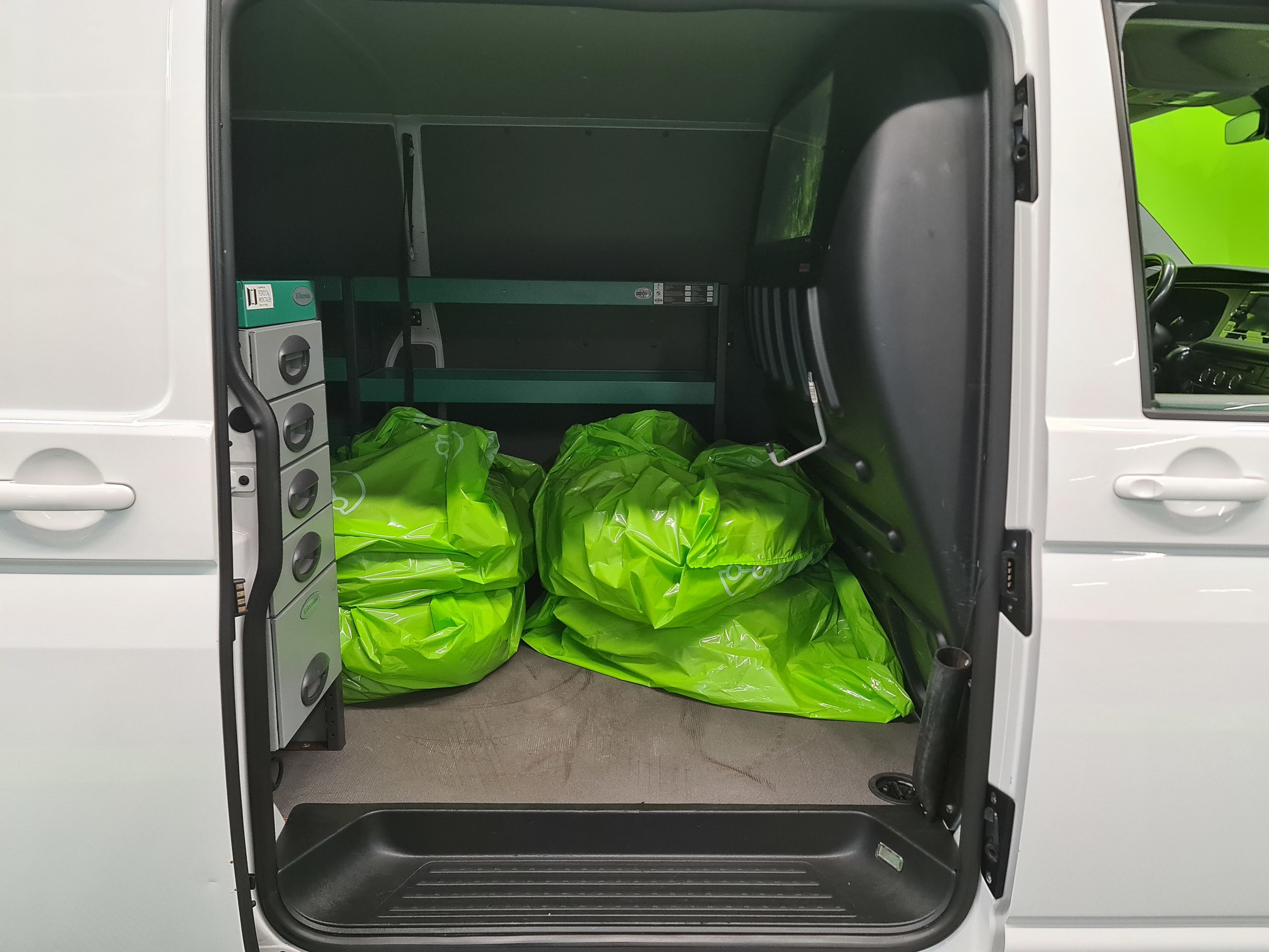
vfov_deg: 54.9
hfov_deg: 69.4
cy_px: 476
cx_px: 634
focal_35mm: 25
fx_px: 916
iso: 320
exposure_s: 1/100
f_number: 1.8
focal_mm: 7
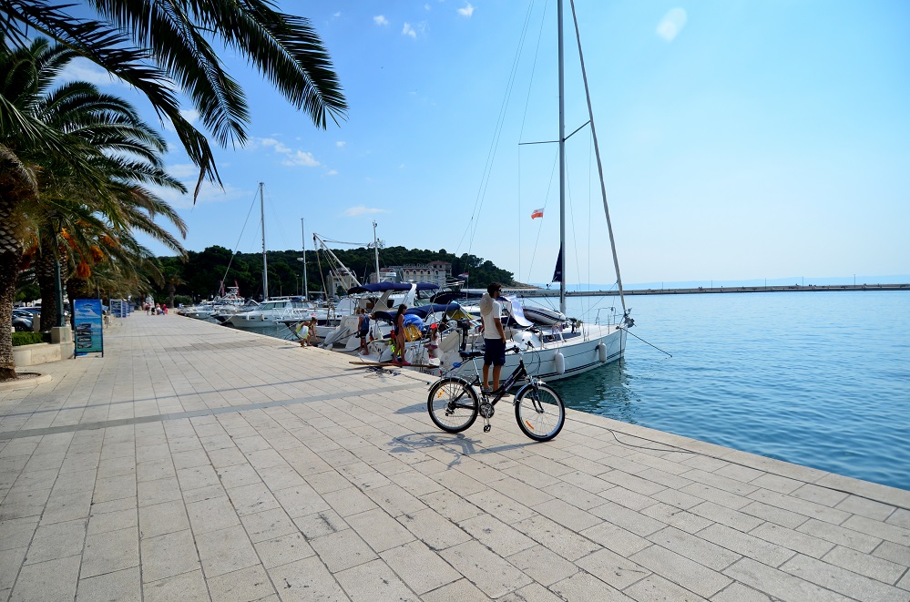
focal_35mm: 18
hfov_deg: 90.1
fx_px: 454
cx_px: 455
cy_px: 301
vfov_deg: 67.1
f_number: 4
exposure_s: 1/8000
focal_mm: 12
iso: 400
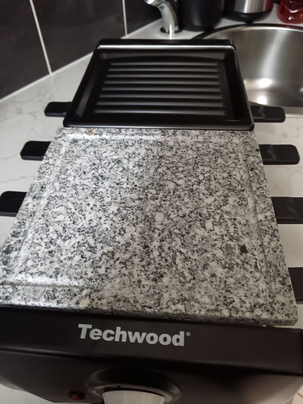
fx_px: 315
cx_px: 152
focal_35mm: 27
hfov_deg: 51.4
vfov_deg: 65.3
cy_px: 202
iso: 3741
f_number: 1.9
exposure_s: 1/16.7
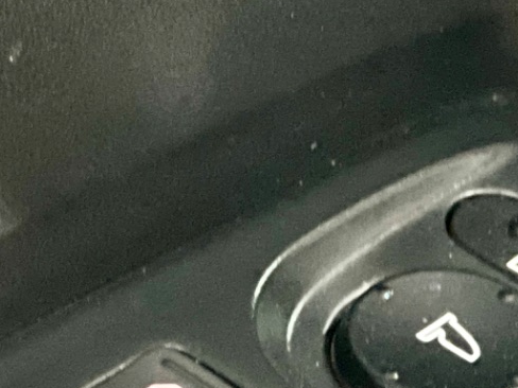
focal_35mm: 303
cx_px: 152
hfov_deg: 6.5
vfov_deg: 4.9
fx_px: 4534
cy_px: 536
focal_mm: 9
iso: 1600
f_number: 2.8
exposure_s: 1/15
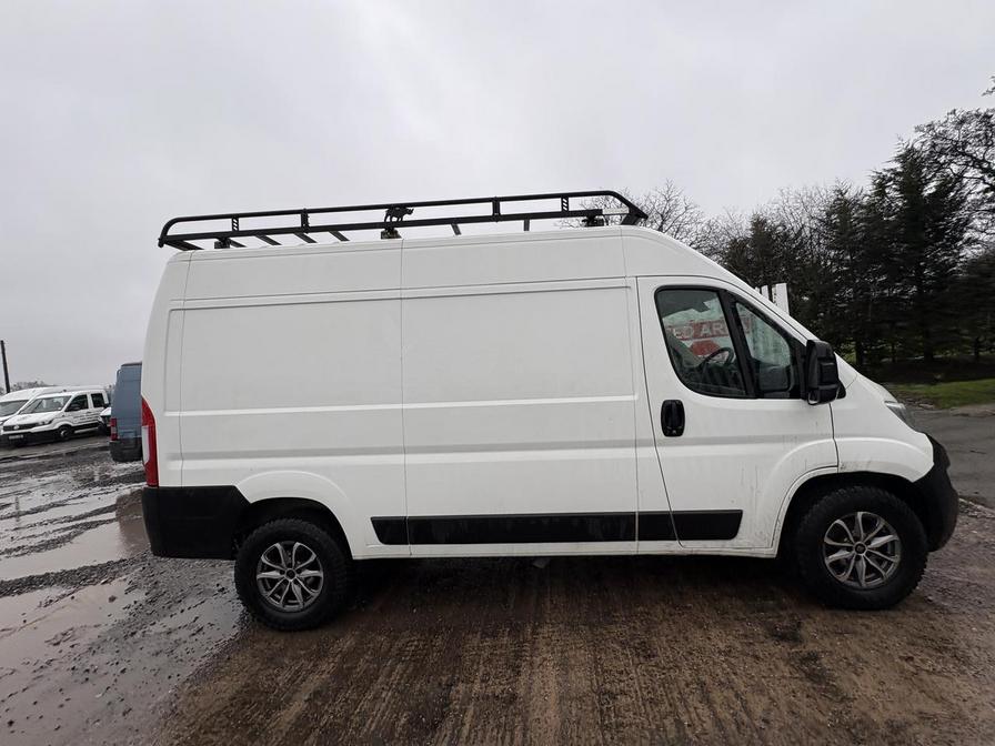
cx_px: 498
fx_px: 402
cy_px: 373
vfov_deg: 85.7
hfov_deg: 102.1
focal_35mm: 14
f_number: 2.2
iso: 40
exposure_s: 1/160
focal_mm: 2.22
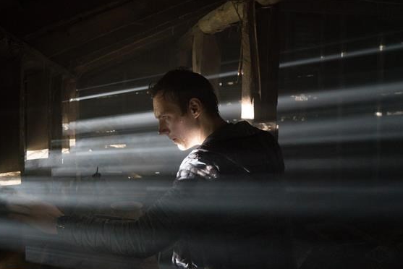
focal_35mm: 35
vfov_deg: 37.8
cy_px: 119
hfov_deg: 54.3
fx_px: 392
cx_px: 184
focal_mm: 30
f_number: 4
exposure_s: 1/60
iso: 6400
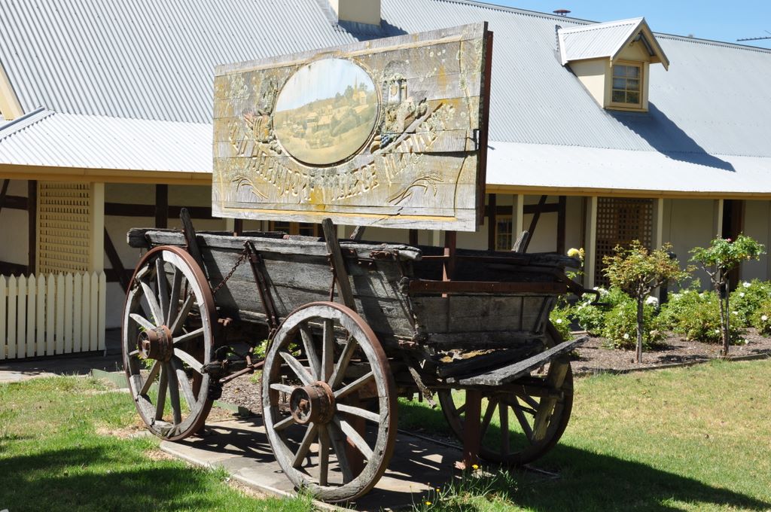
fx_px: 1123
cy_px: 256
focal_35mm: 52
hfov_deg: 37.9
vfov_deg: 25.7
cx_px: 386
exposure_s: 1/160
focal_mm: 35
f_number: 13
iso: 200
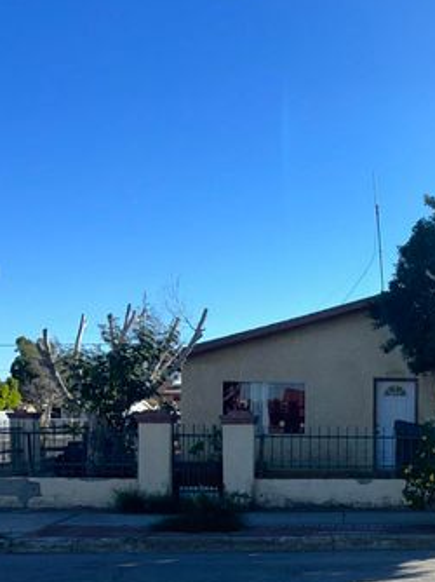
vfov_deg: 36.2
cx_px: 419
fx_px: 872
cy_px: 423
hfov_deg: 26.7
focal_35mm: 52
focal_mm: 5.7
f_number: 1.5
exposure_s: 1/4115
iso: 64
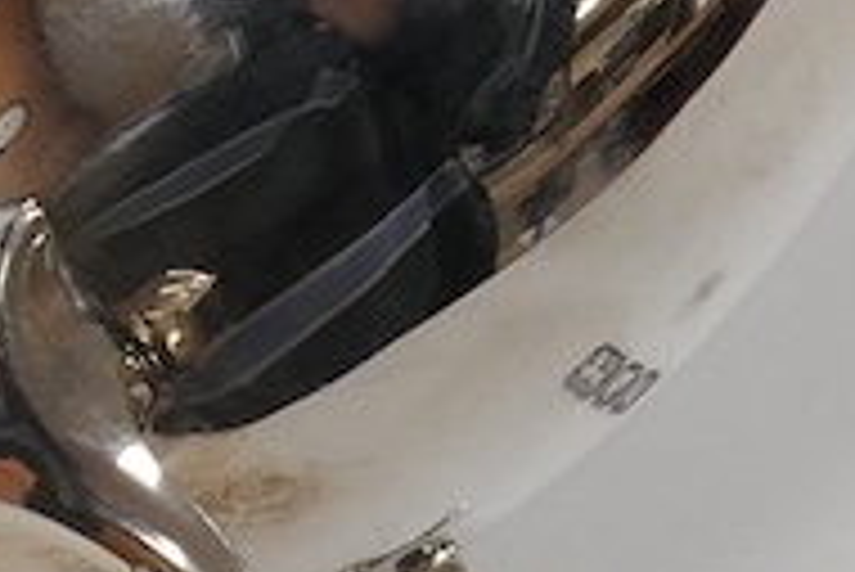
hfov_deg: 7.7
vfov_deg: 5.1
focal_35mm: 266
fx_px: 6322
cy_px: -203
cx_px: 128
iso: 2500
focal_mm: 30
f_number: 20
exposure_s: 1/100
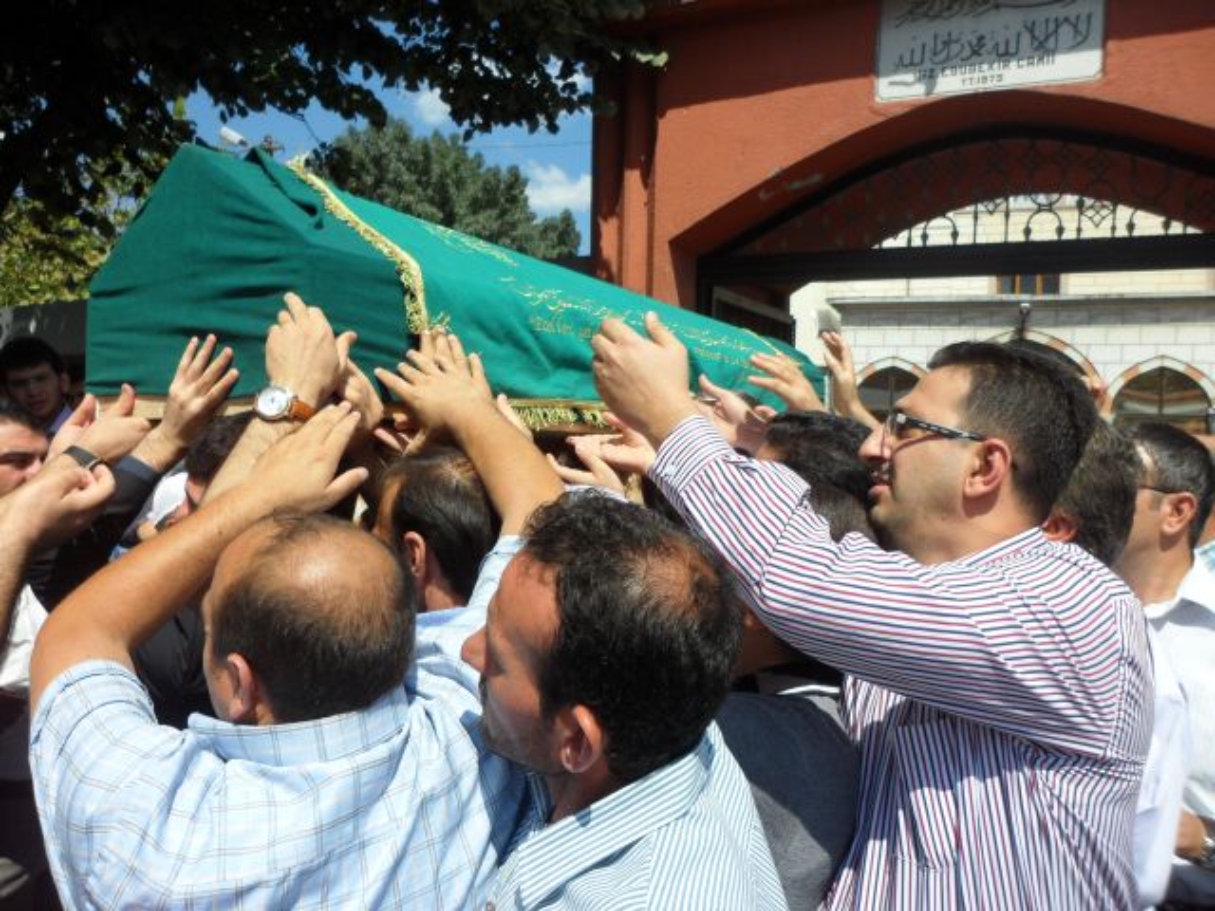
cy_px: 456
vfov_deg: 51.4
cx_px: 608
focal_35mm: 27
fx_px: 948
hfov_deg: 65.3
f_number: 3.5
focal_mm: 4.9
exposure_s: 1/750
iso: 80
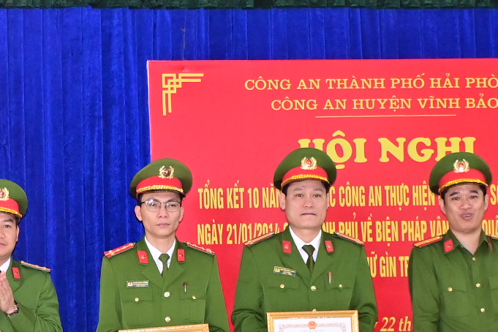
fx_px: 1798
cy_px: 284
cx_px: 7
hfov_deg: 15.5
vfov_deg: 10.5
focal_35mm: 130
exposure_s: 1/200
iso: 2000
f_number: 4
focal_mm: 30
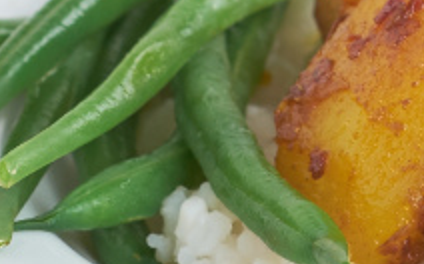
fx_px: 6406
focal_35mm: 555
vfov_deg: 2.4
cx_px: 696
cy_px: -265
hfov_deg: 3.8
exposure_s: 1/180
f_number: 5.6
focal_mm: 60
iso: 200
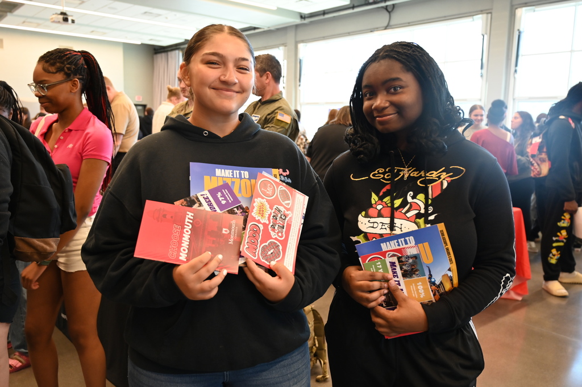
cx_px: 291
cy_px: 194
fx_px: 493
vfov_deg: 42.9
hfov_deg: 61.1
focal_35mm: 30
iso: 2000
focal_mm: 30.5
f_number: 4
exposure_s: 1/125
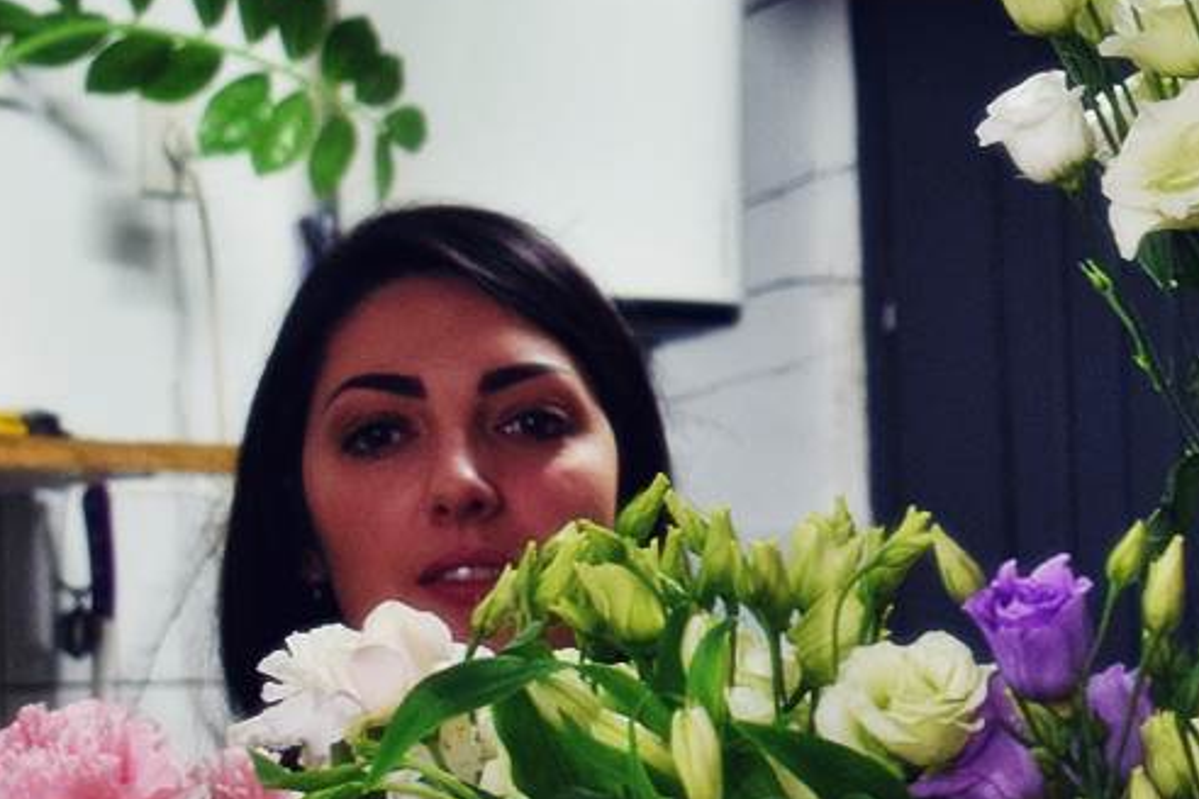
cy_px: 369
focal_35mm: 166
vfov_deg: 8.3
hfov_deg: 12.2
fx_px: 5528
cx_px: 1355
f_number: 4.5
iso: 1000
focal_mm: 34
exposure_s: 1/60
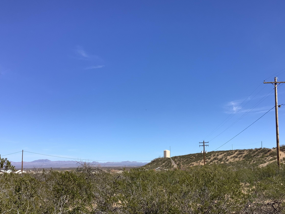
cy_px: 131
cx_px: 164
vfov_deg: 35.8
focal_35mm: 40
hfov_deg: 46.6
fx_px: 329
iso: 25
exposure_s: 1/1597
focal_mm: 3.3
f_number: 2.4
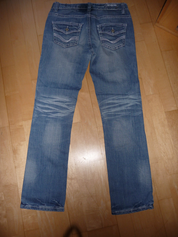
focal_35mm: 28
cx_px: 89
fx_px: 192
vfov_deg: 63.4
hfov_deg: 49.8
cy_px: 118
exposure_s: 1/30
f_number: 3.3
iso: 100
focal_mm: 4.7
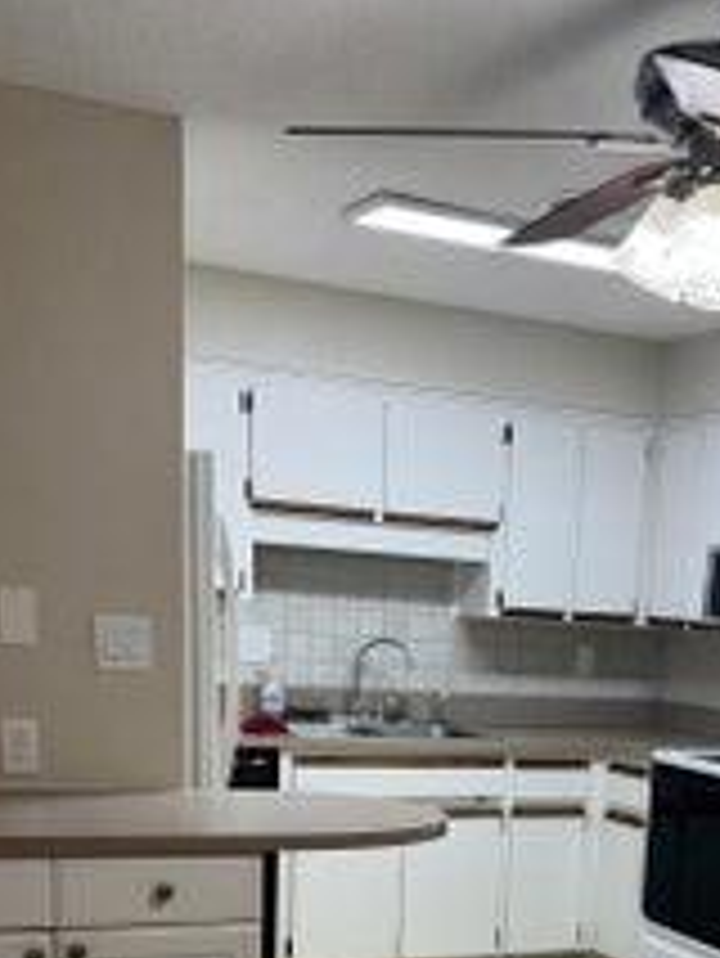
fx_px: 1496
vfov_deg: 32.7
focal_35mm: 54
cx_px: 544
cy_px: 954
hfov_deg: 26.7
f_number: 1.78
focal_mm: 6.76
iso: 160
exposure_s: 1/120
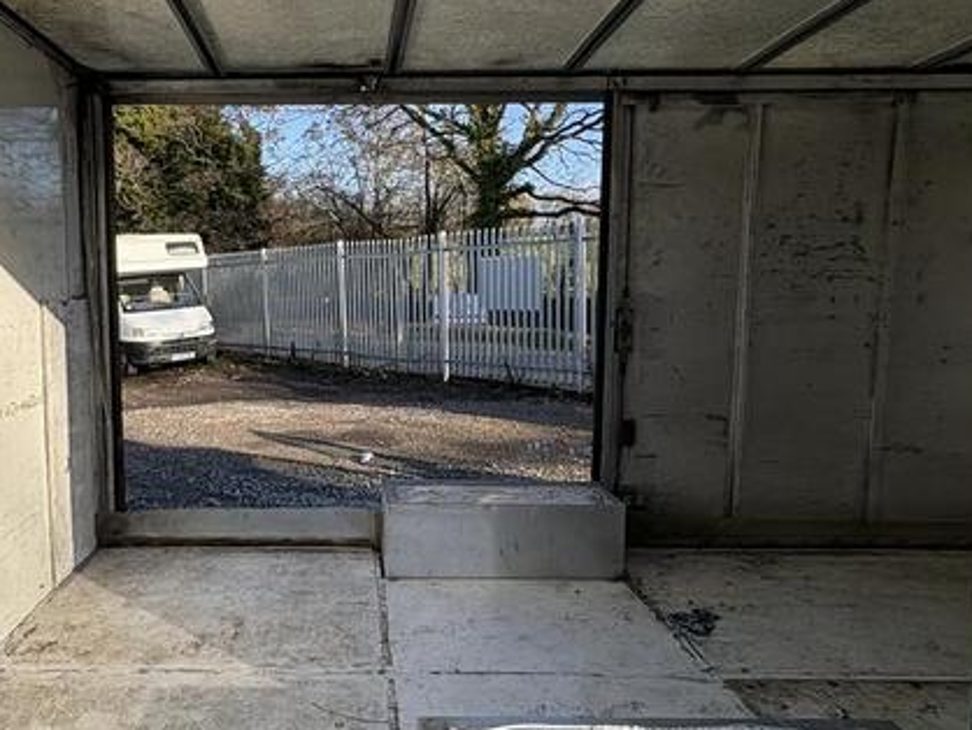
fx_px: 843
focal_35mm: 30
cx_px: 333
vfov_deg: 46.8
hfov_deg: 58.7
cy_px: 365
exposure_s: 1/889
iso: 40
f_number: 2.2
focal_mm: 2.22
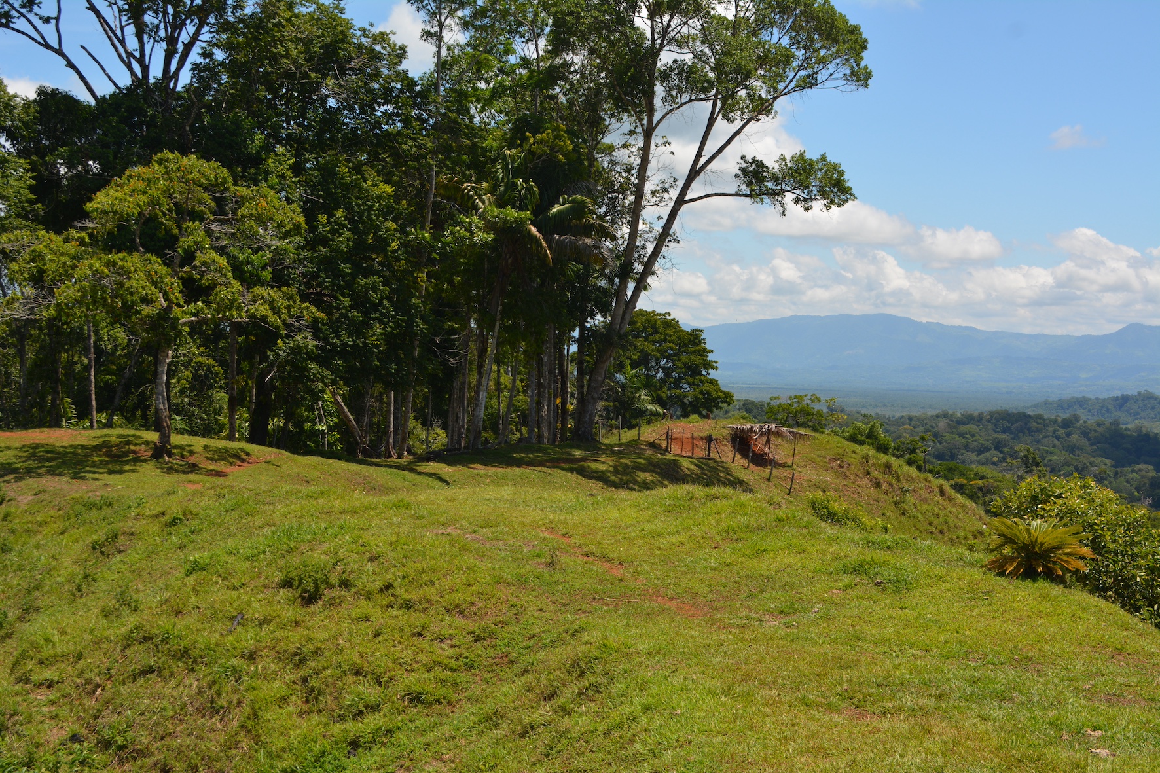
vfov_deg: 28.1
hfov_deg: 41.1
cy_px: 386
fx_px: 1546
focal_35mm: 48
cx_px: 580
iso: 100
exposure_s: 1/200
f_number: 10
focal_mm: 32
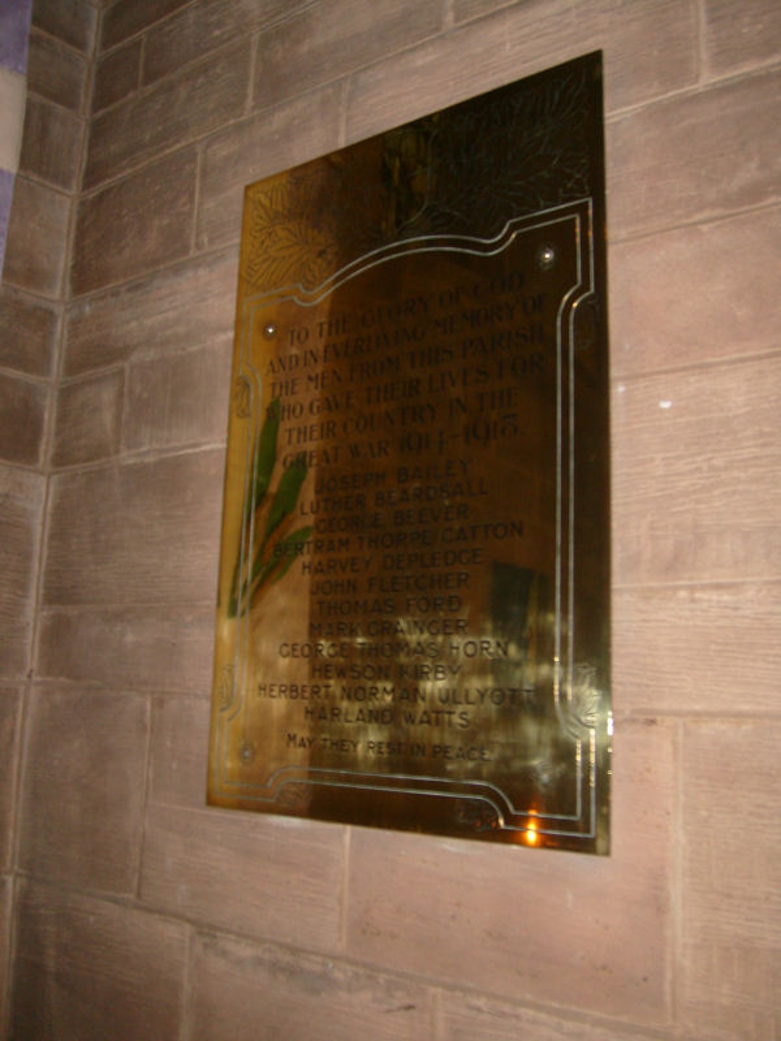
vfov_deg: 52.6
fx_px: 1053
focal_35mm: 35
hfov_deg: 40.7
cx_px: 390
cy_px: 520
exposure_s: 1/45
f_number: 2.8
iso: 100
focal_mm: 5.8
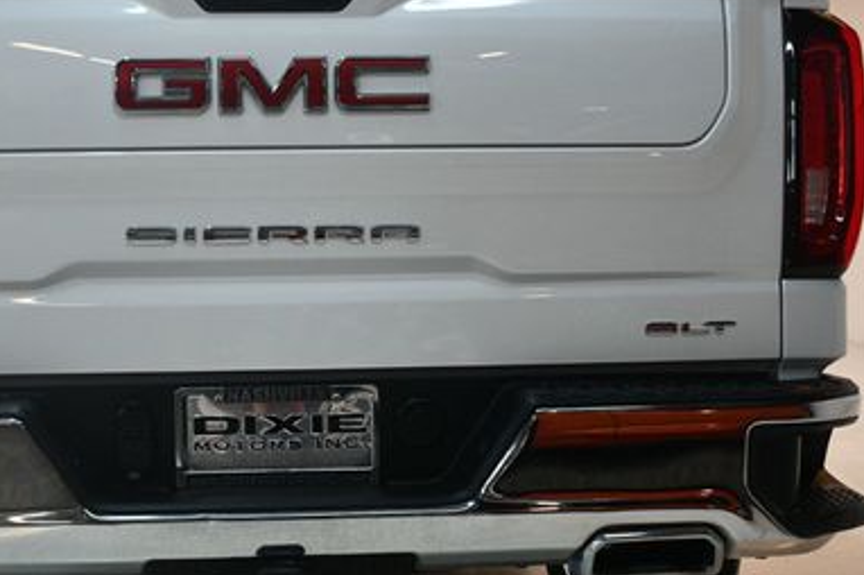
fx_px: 1367
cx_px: 303
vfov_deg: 23.7
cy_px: 242
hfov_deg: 34.8
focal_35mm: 57
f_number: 3.8
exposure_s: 1/125
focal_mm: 23
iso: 800
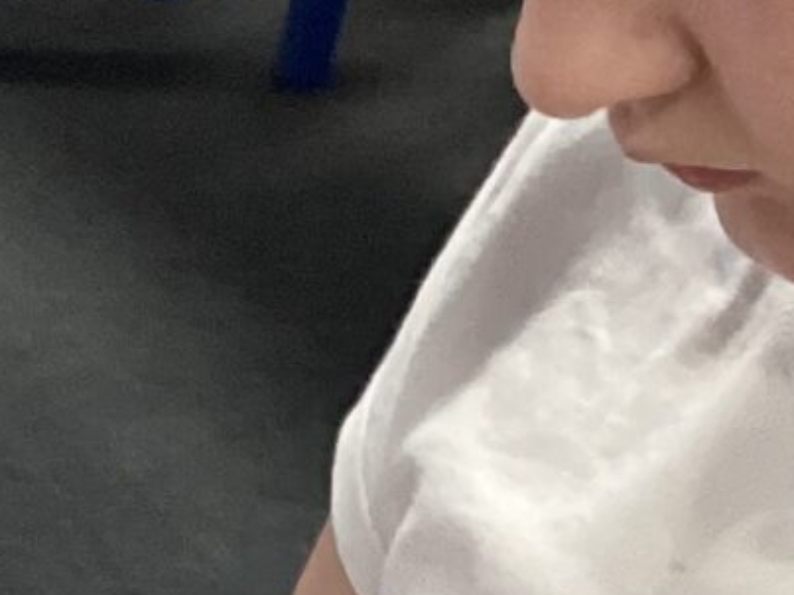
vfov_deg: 7.2
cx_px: -41
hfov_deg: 10.0
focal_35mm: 197
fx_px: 4517
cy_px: 1310
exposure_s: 1/50
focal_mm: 3.3
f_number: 2.4
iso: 200
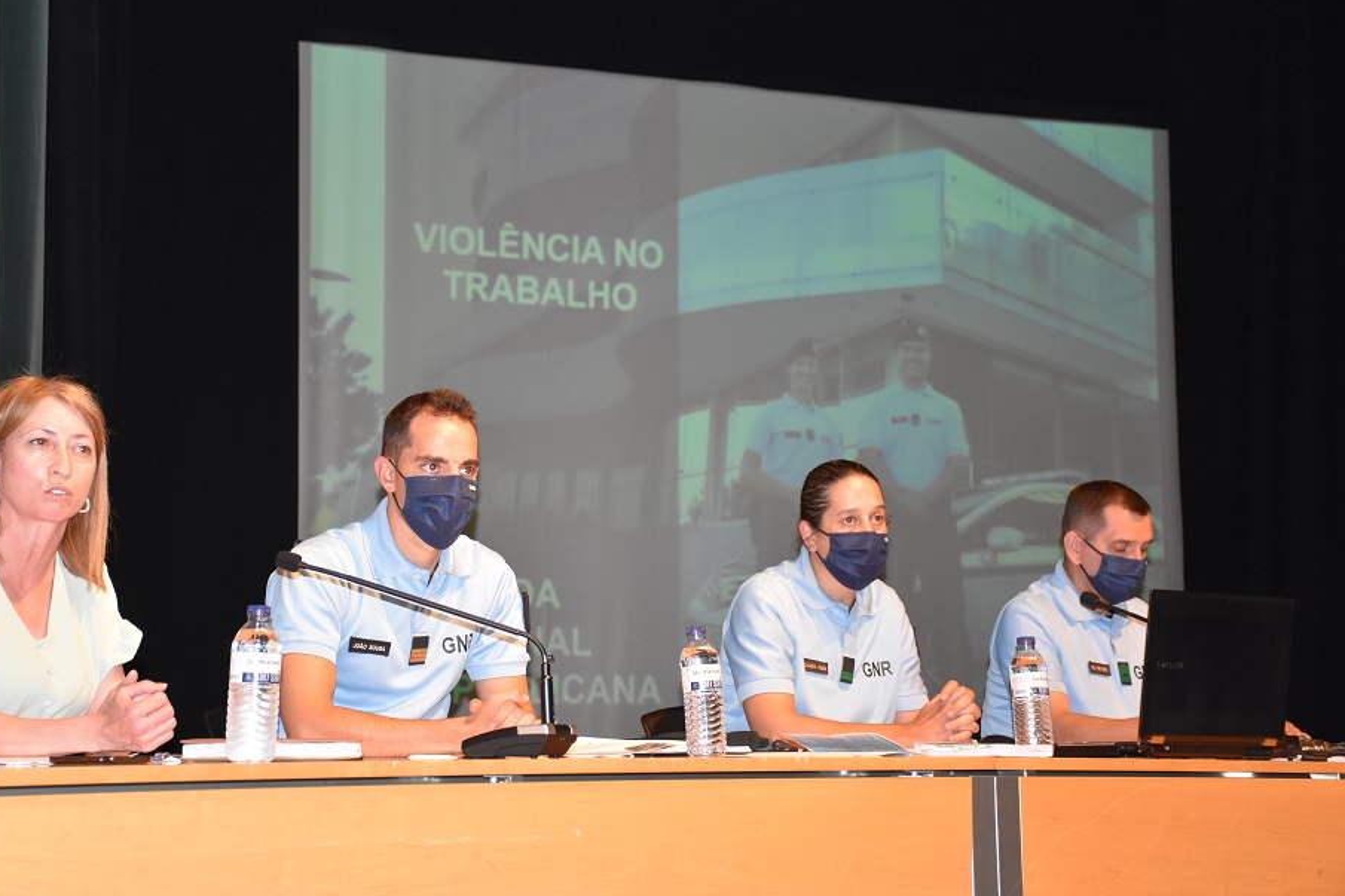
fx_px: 2785
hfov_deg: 27.1
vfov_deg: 18.3
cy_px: 416
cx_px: 606
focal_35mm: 75
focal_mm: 45
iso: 2200
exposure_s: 1/60
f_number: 4.5
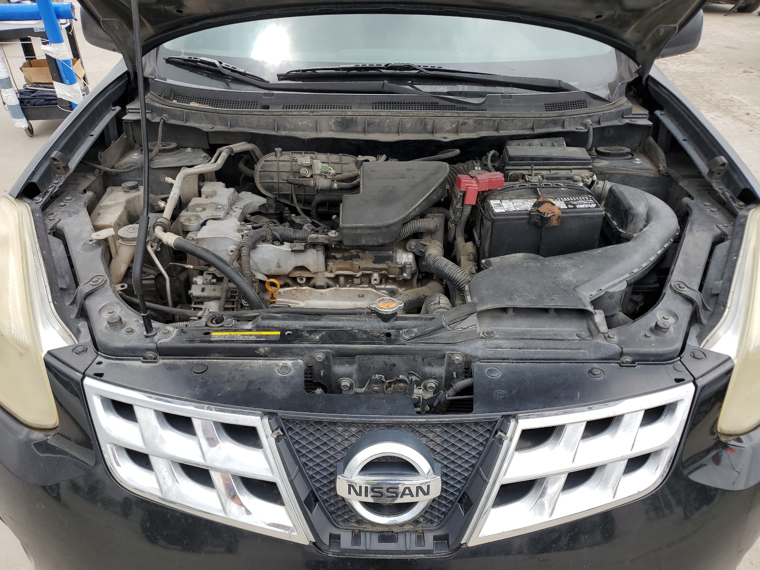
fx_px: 571
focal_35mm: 26
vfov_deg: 53.1
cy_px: 285
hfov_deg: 67.3
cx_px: 380
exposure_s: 1/1250
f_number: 1.5
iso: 50
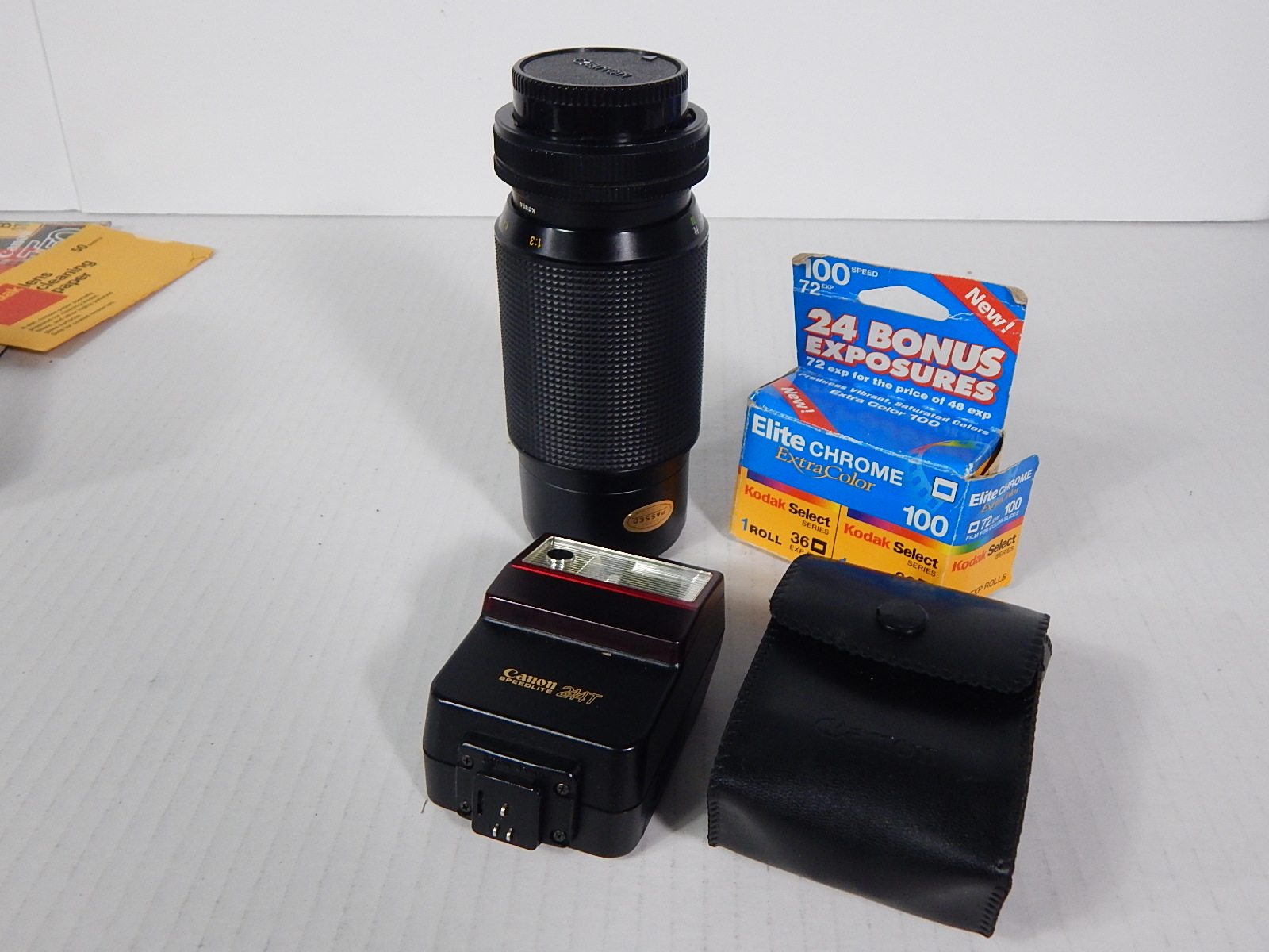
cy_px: 476
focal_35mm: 31
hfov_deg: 58.4
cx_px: 634
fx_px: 1136
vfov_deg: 45.4
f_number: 3.2
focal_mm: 5.6
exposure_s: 1/80
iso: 400
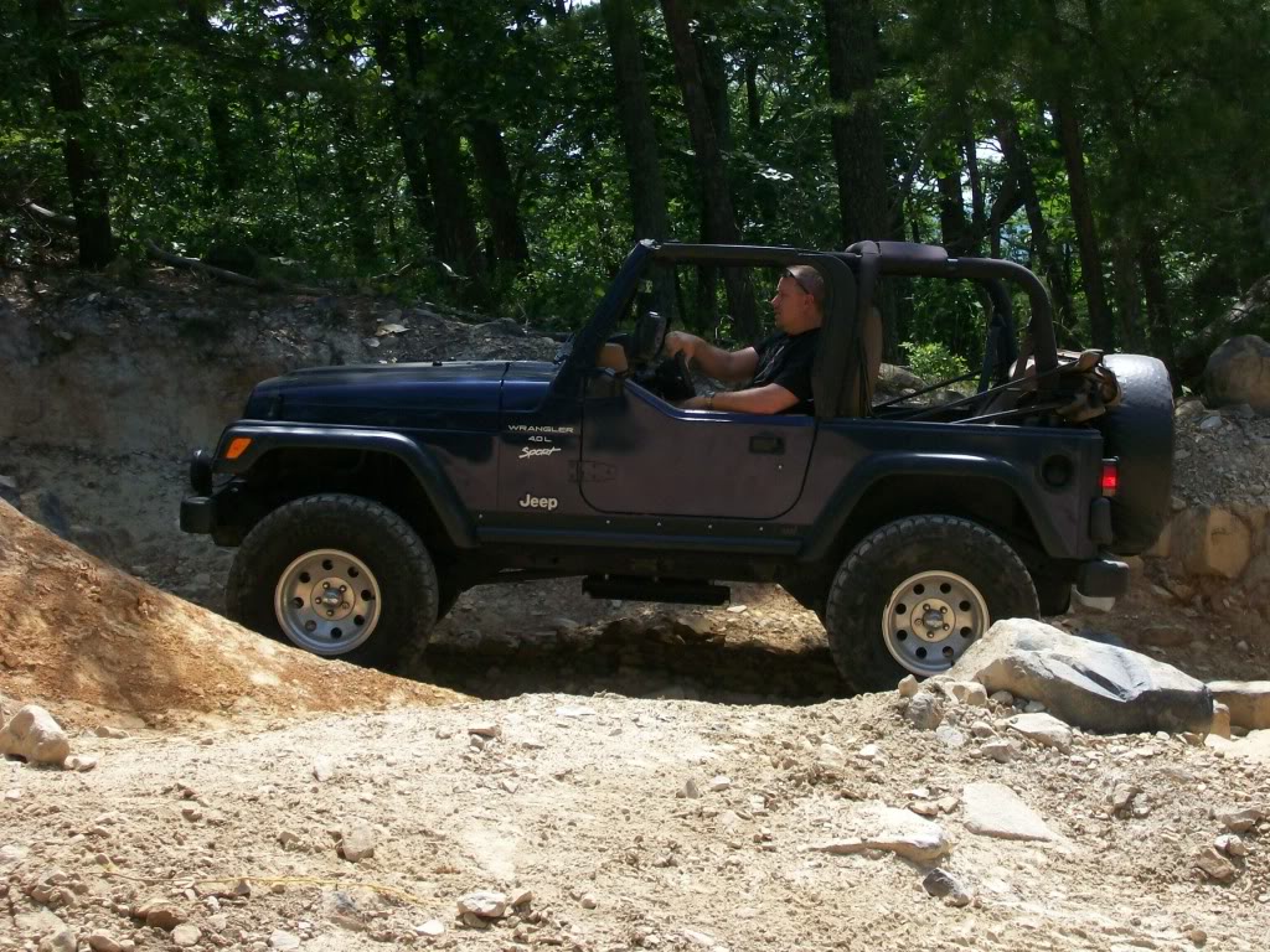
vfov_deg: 21.0
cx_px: 635
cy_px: 476
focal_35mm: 70
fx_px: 2568
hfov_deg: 27.8
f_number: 3.8
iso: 80
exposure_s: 1/612
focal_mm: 11.6
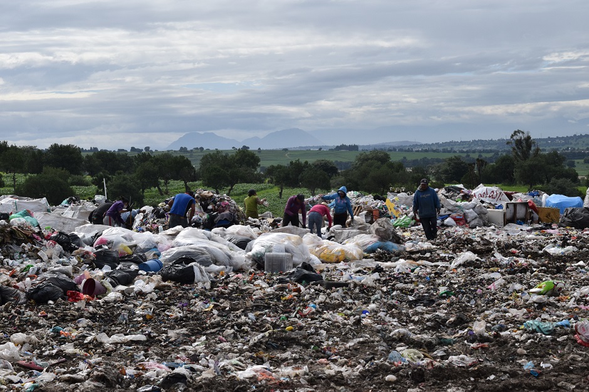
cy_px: 196
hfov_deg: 24.6
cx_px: 294
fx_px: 1349
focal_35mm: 82
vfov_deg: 16.5
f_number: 10
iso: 400
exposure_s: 1/1000
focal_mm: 55
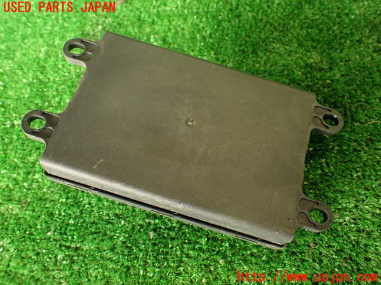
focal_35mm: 30
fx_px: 330
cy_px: 142
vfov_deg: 46.8
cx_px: 190
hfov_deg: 60.0
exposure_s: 1/30
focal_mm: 5.4
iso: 200
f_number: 2.3
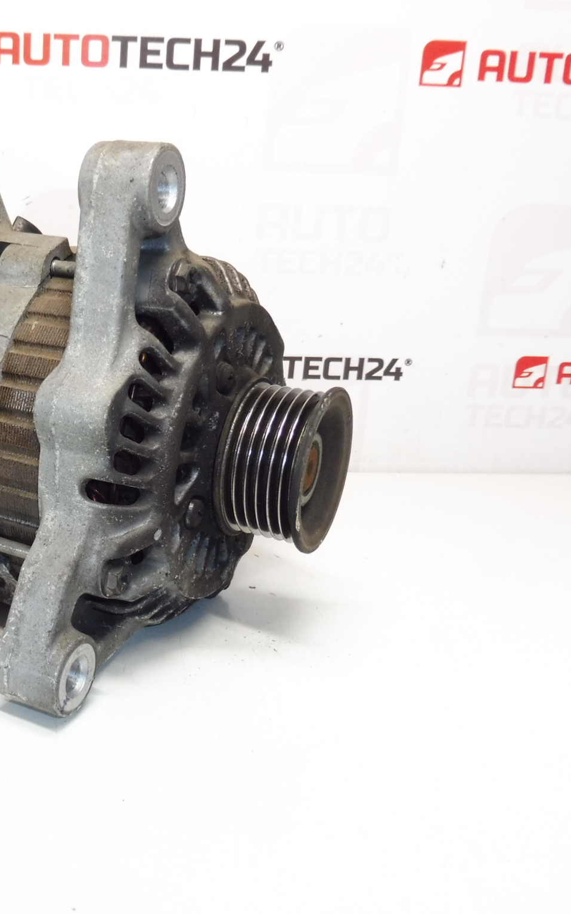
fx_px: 846
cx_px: 58
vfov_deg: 56.7
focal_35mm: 34
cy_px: 458
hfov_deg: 35.1
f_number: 3.5
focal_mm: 4.3
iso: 200
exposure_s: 1/60
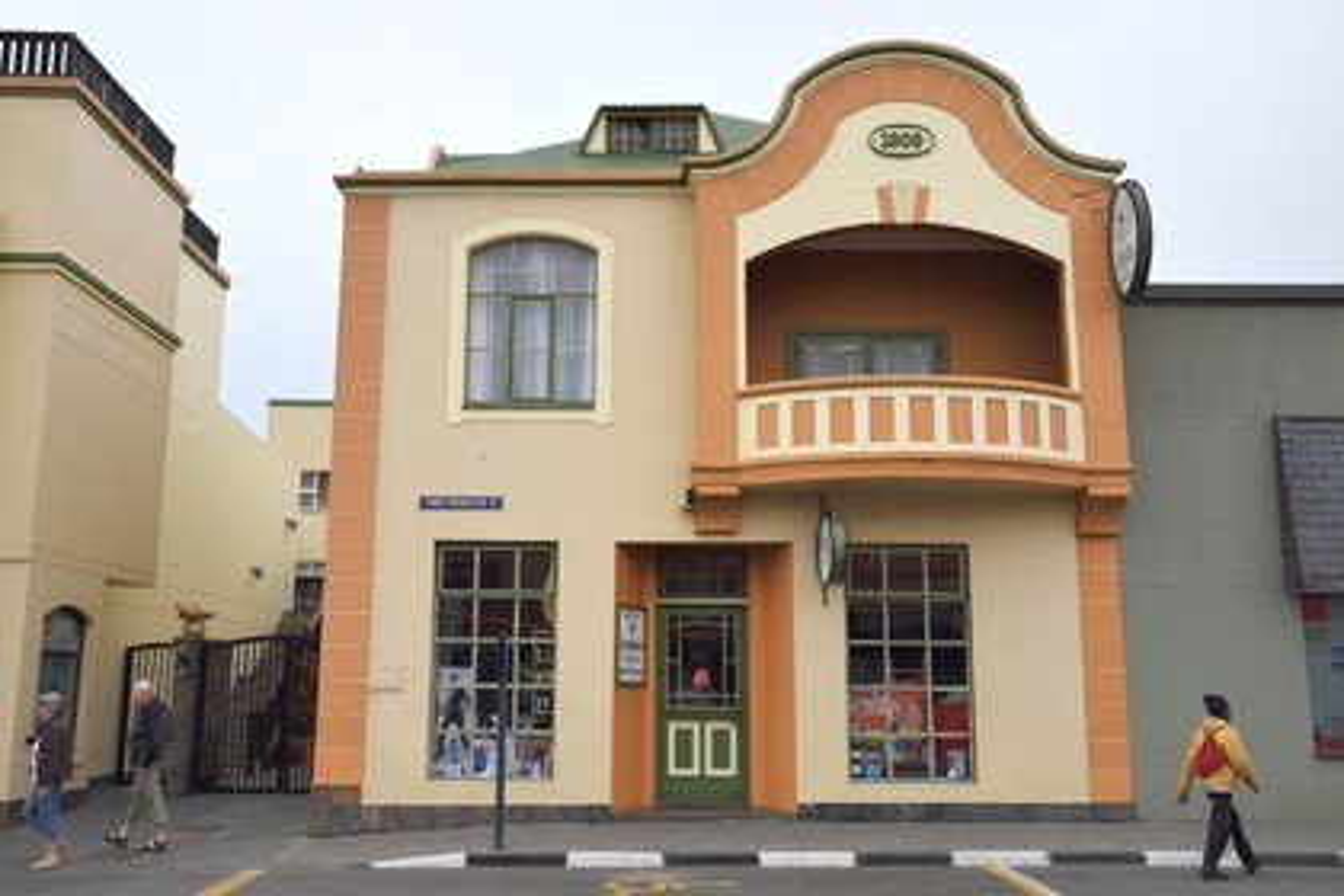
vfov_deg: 37.9
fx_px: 1307
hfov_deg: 54.4
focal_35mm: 35
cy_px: 448
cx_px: 672
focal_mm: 35
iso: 400
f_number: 13
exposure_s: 1/160
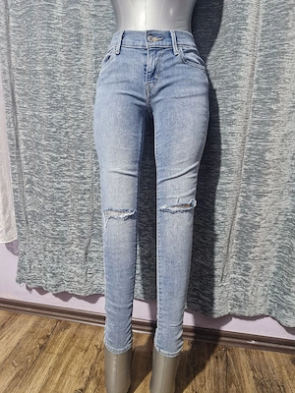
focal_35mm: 23
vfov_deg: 73.9
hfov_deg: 58.9
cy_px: 196
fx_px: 261
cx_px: 148
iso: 640
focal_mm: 5.54
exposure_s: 1/50
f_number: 1.8
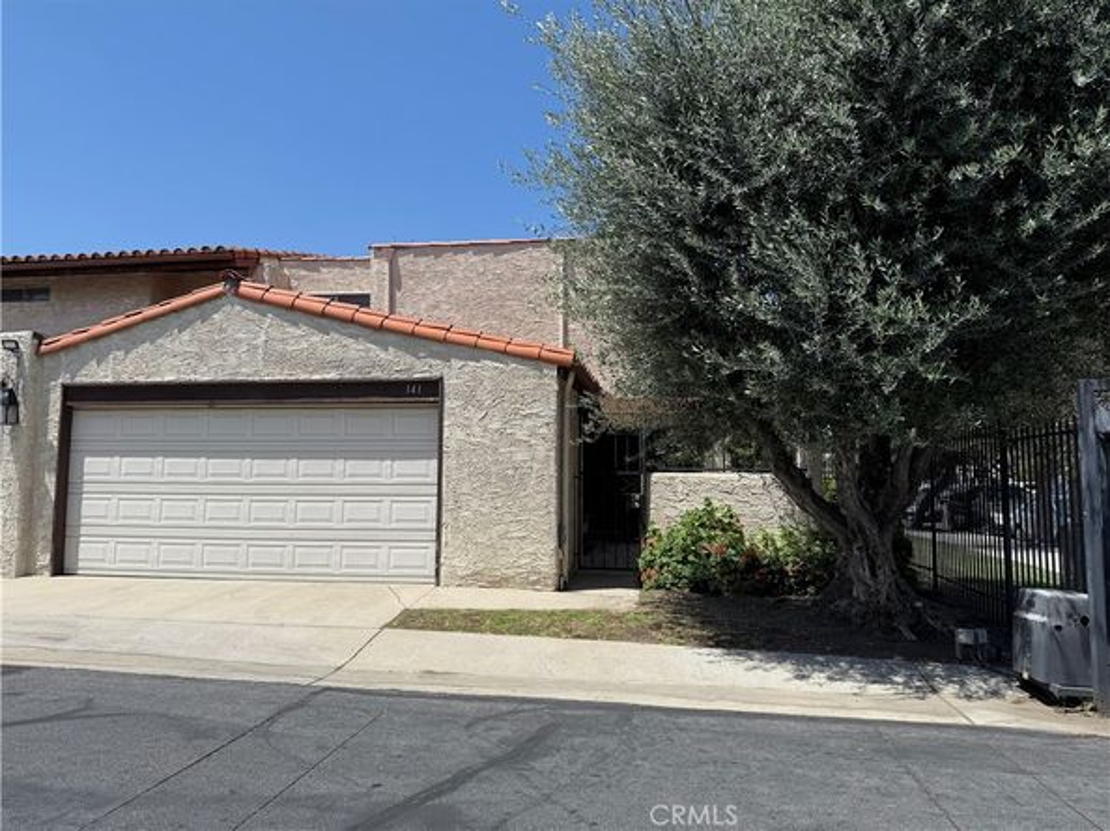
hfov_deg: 71.6
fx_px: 769
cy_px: 416
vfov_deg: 56.8
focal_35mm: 24
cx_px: 555
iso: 80
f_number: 1.78
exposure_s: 1/5319
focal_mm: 6.76
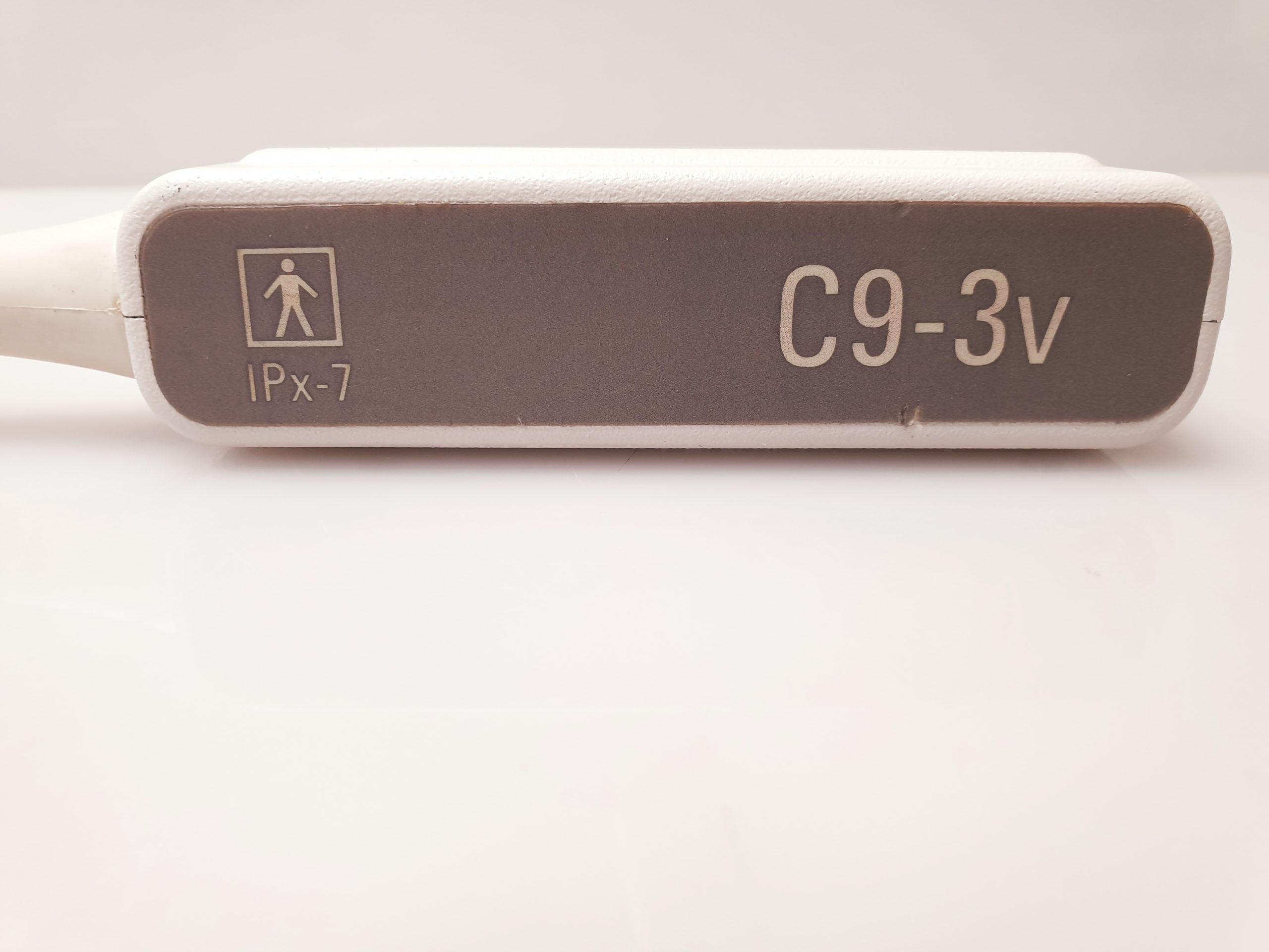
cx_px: 634
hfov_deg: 67.3
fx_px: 953
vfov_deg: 53.1
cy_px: 476
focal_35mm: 26
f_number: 2.4
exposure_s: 1/50
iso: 80
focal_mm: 4.3
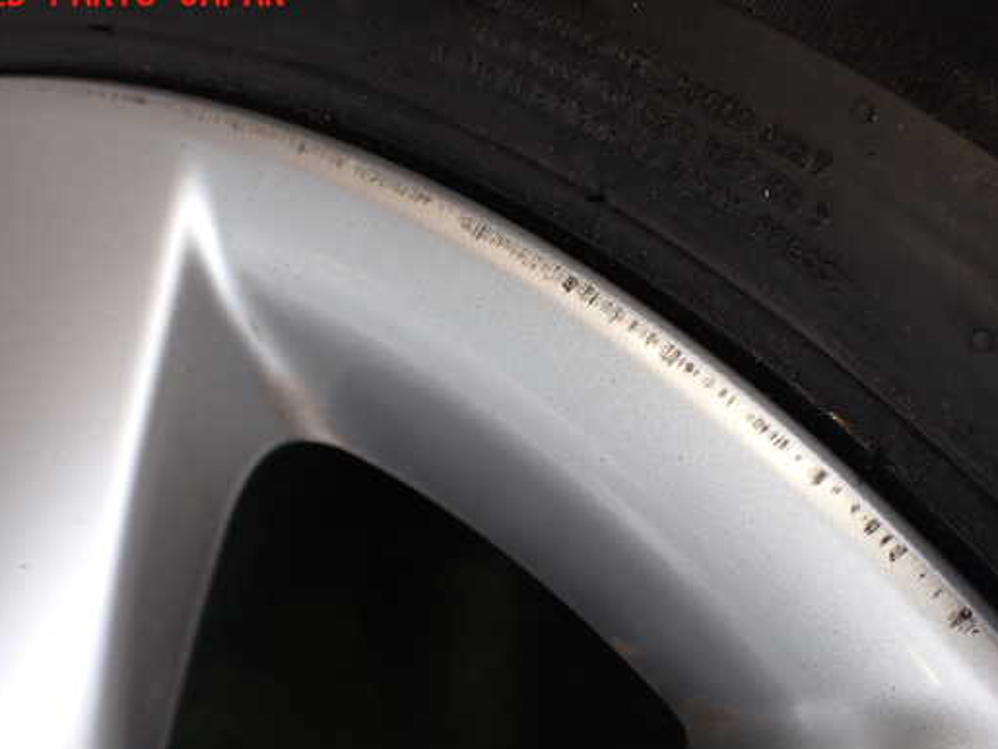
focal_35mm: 35
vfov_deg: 40.7
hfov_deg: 52.6
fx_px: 1010
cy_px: 406
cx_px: 515
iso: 100
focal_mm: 5.4
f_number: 2.3
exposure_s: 1/200
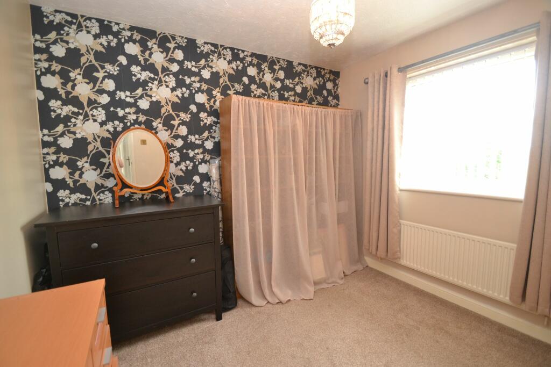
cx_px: 276
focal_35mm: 15
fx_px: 230
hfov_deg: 100.4
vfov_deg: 77.3
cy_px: 184
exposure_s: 1/60
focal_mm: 10
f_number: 3.5
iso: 500
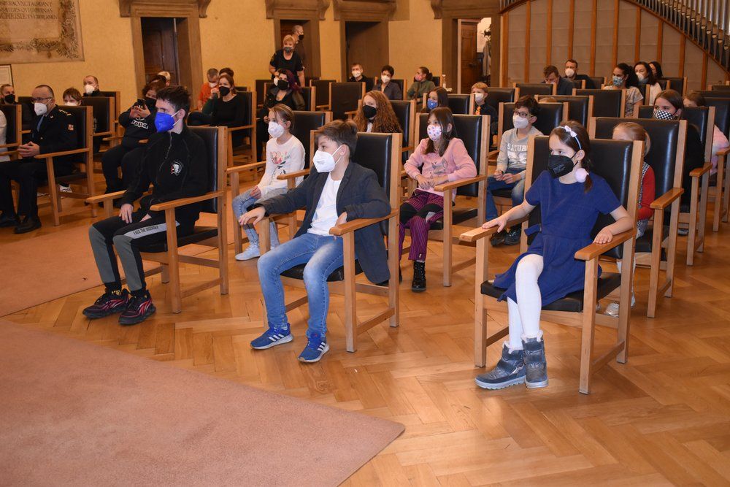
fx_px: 760
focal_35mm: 38
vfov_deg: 35.5
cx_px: 365
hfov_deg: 51.3
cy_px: 244
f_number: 4
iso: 1600
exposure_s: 1/60
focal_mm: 25
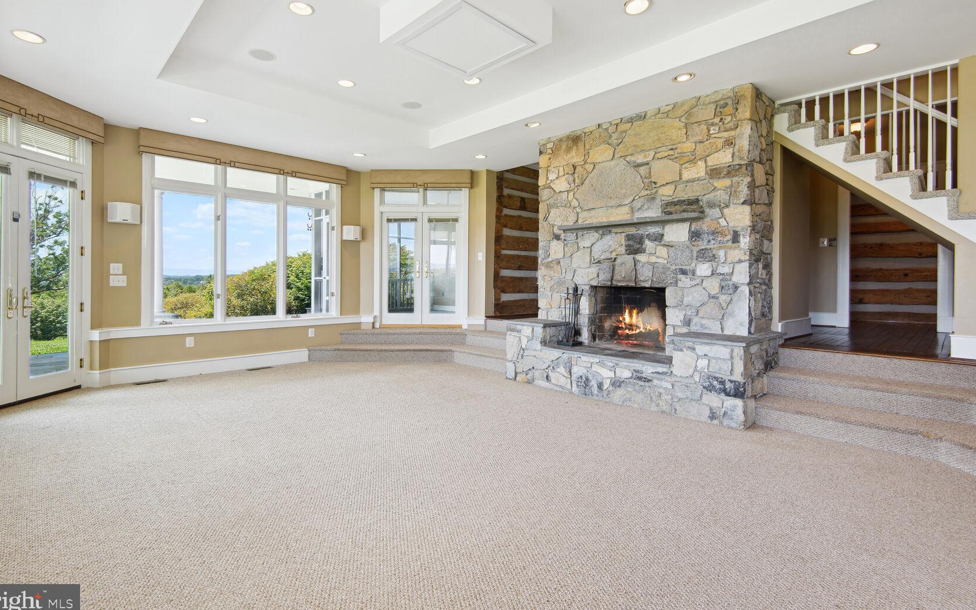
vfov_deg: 67.9
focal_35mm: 17
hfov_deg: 94.4
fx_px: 452
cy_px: 281
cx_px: 479
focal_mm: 16
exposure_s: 1/30
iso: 200
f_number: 8
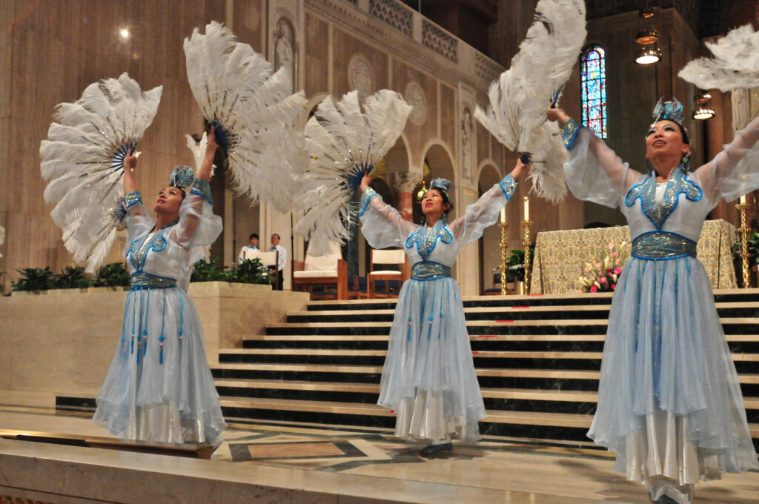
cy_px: 252
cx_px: 380
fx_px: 821
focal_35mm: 39
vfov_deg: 34.1
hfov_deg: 49.6
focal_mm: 26
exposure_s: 1/200
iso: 2500
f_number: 4
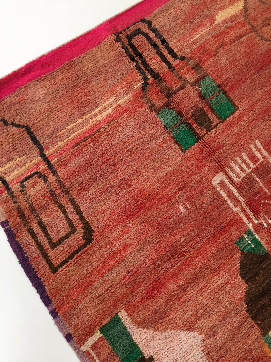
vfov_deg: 61.7
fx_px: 303
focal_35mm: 29
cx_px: 136
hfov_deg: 48.2
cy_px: 181
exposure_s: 1/33
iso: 100
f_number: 2.2
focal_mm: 4.15
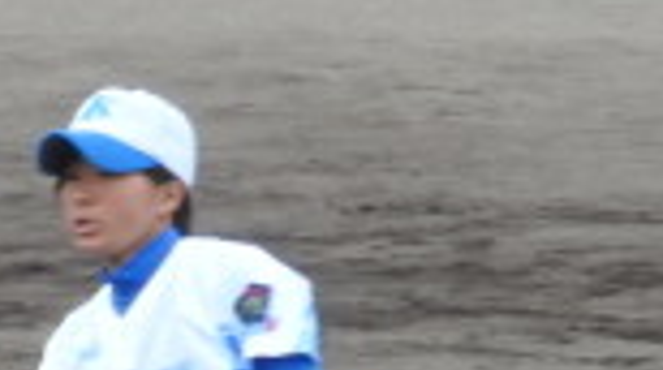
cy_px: 650
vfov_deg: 1.6
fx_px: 13443
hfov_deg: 2.8
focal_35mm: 766
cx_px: -108
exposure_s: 1/125
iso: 100
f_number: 5.3
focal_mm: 32.2
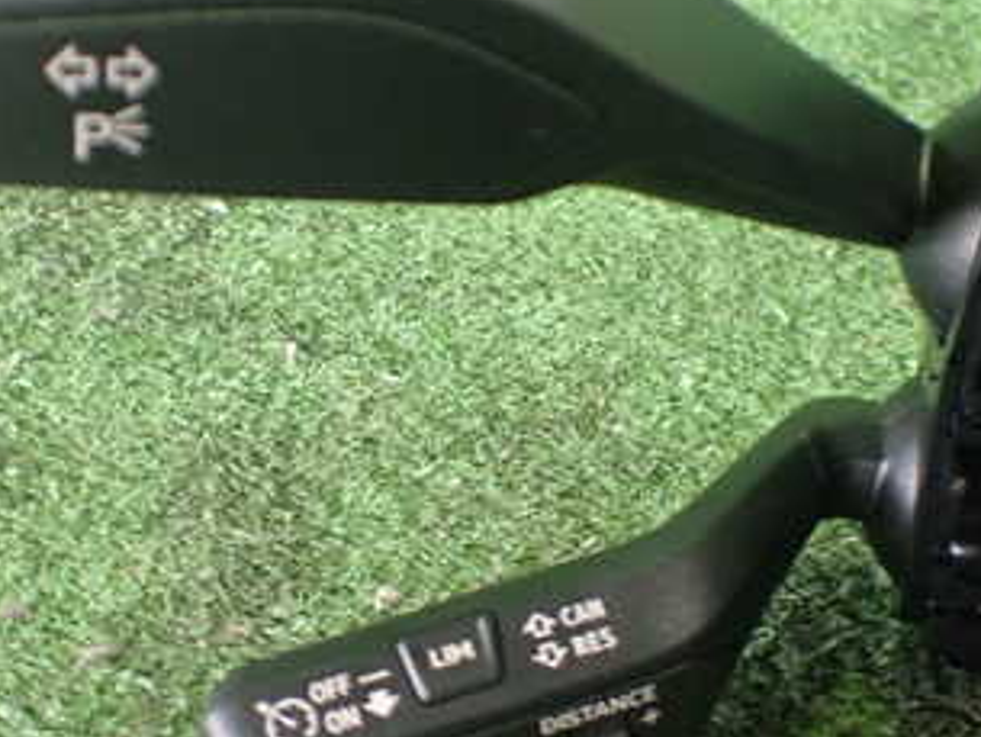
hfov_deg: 32.7
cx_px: 437
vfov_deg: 24.6
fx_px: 1673
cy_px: 209
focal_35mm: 59
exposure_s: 1/50
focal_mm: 5.4
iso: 800
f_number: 2.3
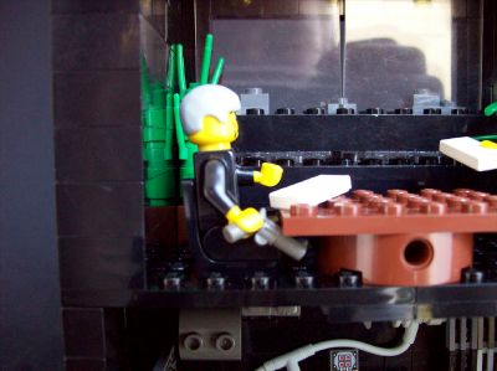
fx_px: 516
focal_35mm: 36
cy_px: 186
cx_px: 248
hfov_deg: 51.4
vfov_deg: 39.6
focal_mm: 6
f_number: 2.7
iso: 160
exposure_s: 1/8
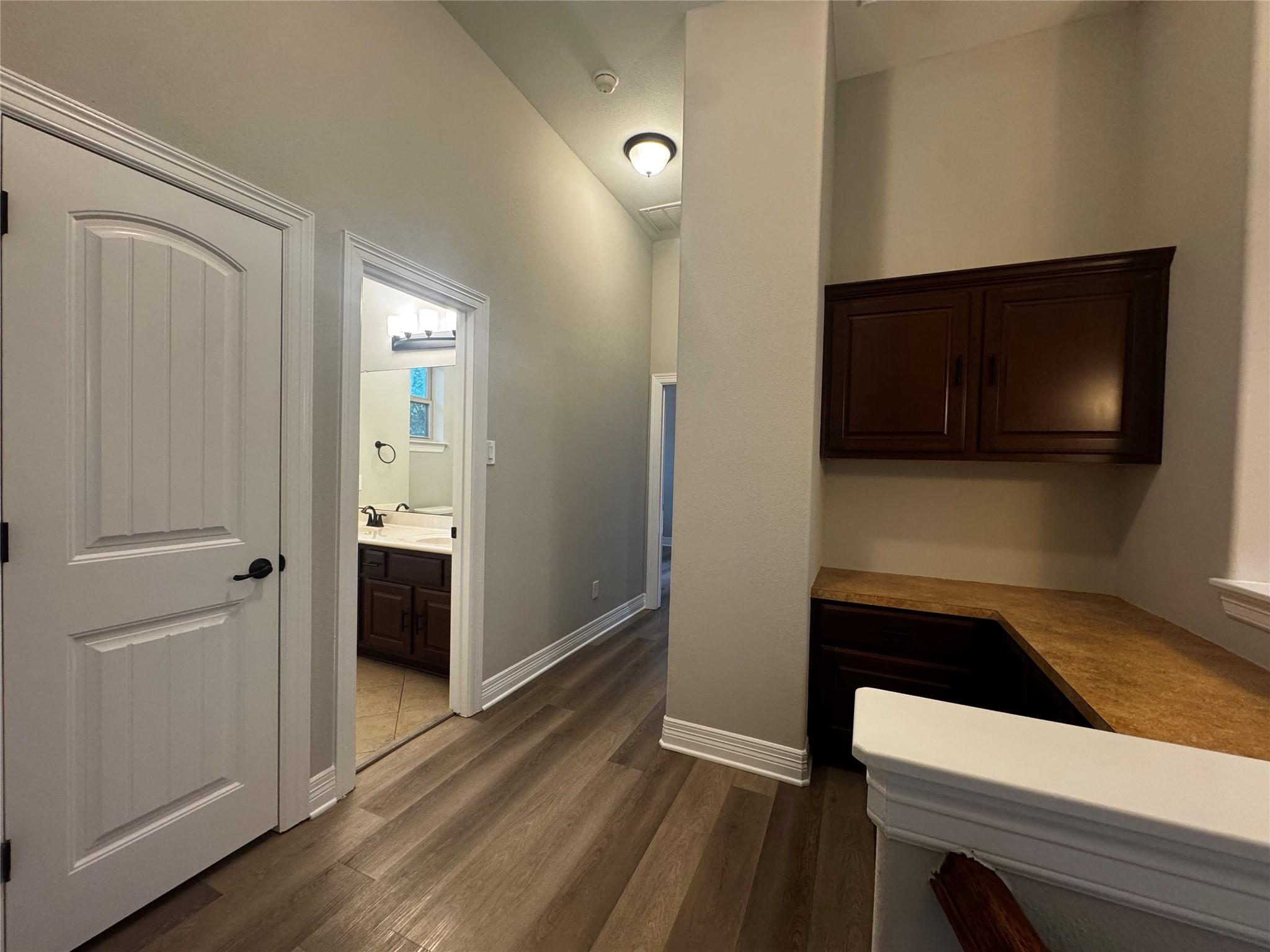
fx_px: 514
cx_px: 635
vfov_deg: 85.7
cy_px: 476
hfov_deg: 102.1
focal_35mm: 14
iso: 250
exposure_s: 1/60
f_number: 2.2
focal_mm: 2.22
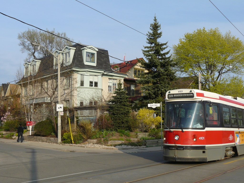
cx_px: 122
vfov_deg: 31.5
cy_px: 92
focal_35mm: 46
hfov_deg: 41.2
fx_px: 324
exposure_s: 1/320
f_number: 5.6
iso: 100
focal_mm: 7.7
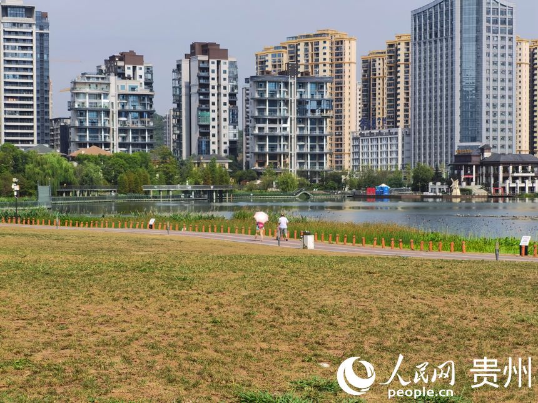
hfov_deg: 22.0
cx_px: 269
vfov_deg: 16.6
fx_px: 1383
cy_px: 202
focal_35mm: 89
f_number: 2.4
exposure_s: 1/1147
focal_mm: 7.48
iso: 50
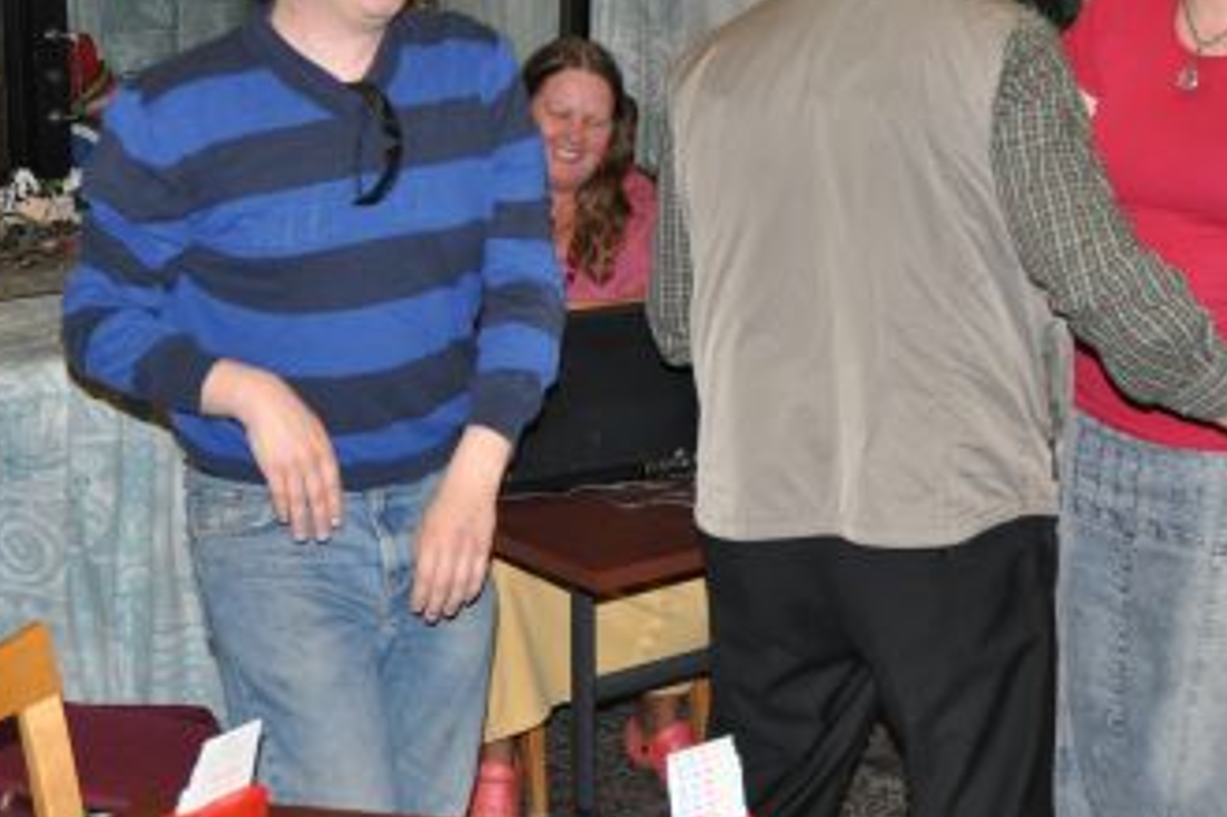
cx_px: 765
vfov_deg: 18.2
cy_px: 147
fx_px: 2518
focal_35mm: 74
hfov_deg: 27.3
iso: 800
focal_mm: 27
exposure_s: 1/60
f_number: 3.8
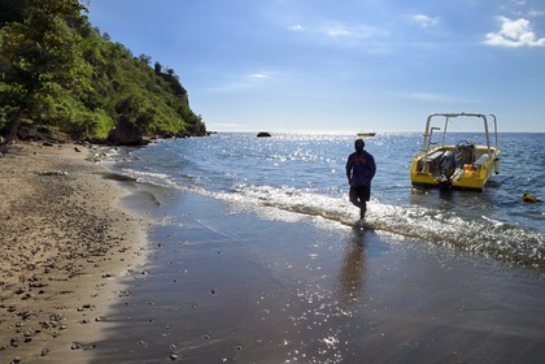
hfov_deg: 73.7
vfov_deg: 53.1
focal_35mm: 24
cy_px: 182
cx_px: 272
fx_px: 363
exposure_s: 1/250
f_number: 20
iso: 200
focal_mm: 24
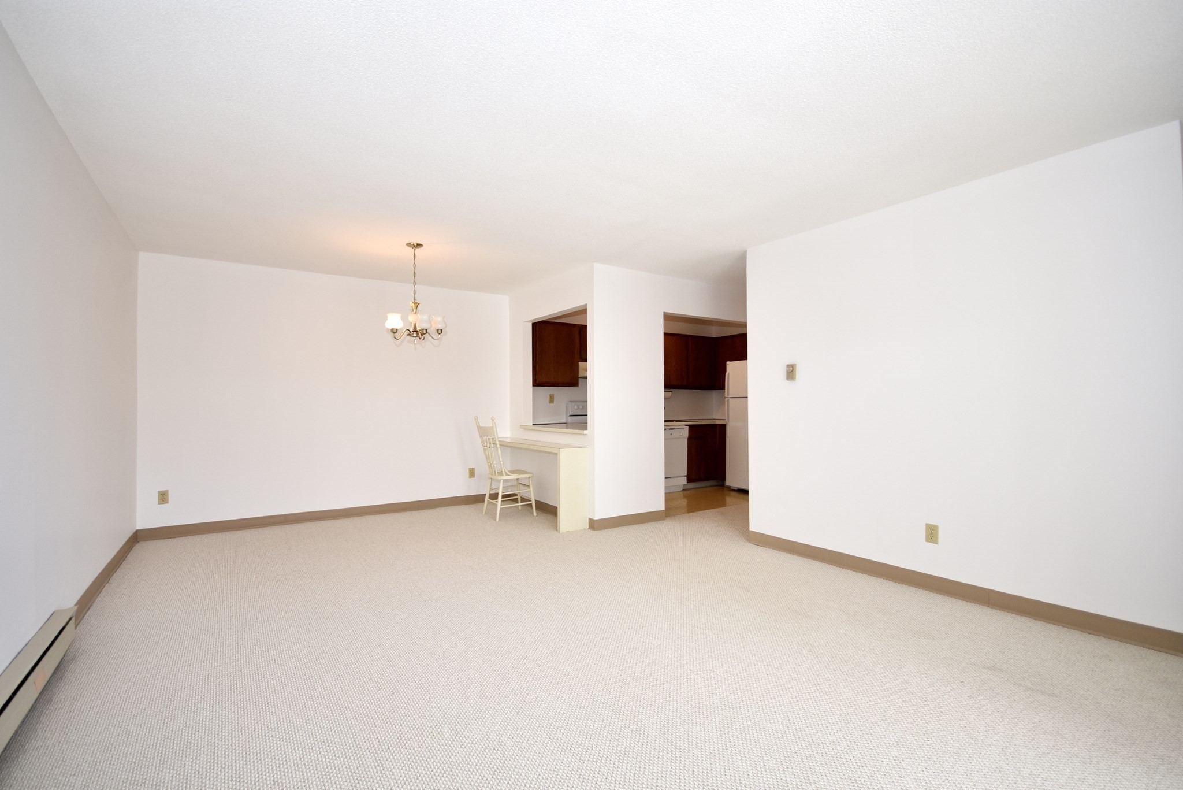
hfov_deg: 100.4
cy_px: 395
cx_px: 592
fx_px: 493
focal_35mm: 15
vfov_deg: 77.4
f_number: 4
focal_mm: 10
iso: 200
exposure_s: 1/60
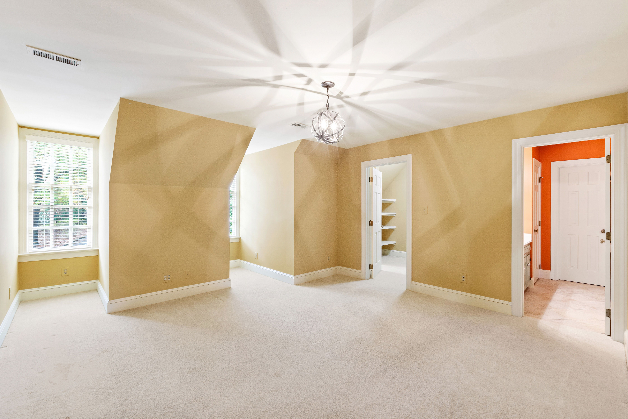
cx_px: 314
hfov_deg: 100.4
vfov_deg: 77.3
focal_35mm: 15
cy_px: 210
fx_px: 262
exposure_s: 1
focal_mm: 10
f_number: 8
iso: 100
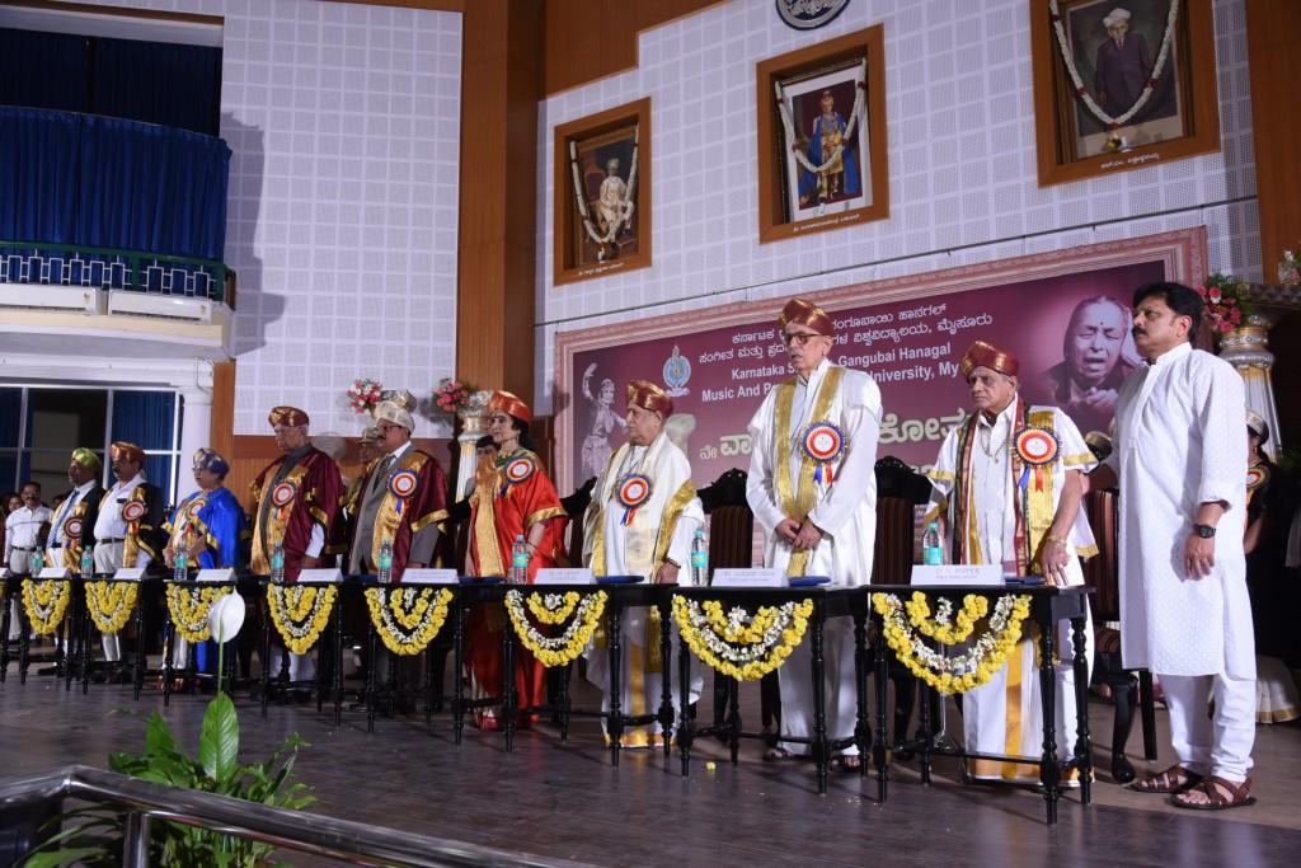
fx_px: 1084
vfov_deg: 43.6
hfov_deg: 61.9
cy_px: 434
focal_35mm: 30
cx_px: 650
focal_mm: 30
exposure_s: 1/125
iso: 400
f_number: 8
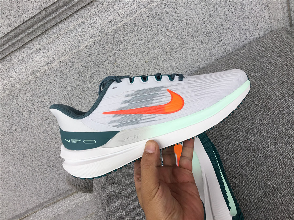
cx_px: 147
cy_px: 110
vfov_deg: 45.4
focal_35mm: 31
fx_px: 263
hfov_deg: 58.4
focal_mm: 3.3
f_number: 2.4
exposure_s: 1/121
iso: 25
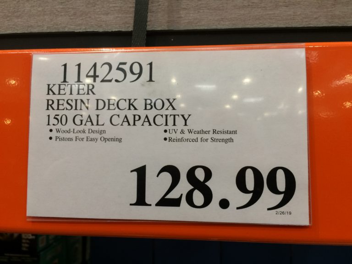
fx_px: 295
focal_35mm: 29
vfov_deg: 48.2
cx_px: 176
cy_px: 132
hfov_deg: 61.7
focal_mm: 4.15
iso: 80
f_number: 2.2
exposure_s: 1/30
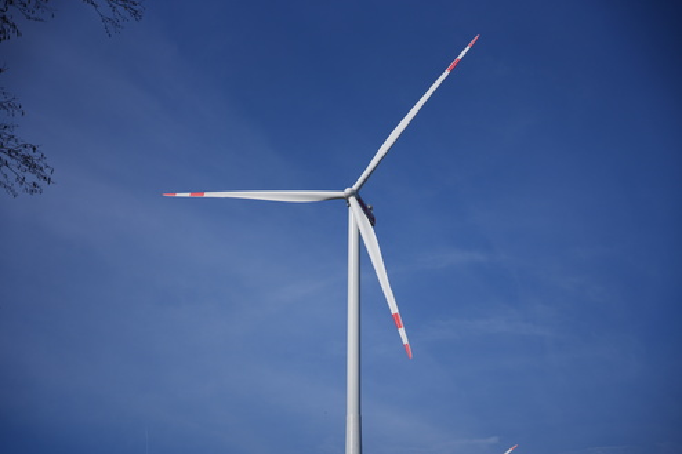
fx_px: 917
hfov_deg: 40.8
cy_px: 227
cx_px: 341
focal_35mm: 48
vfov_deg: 27.8
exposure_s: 1/8000
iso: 160
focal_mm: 48.4
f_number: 2.8
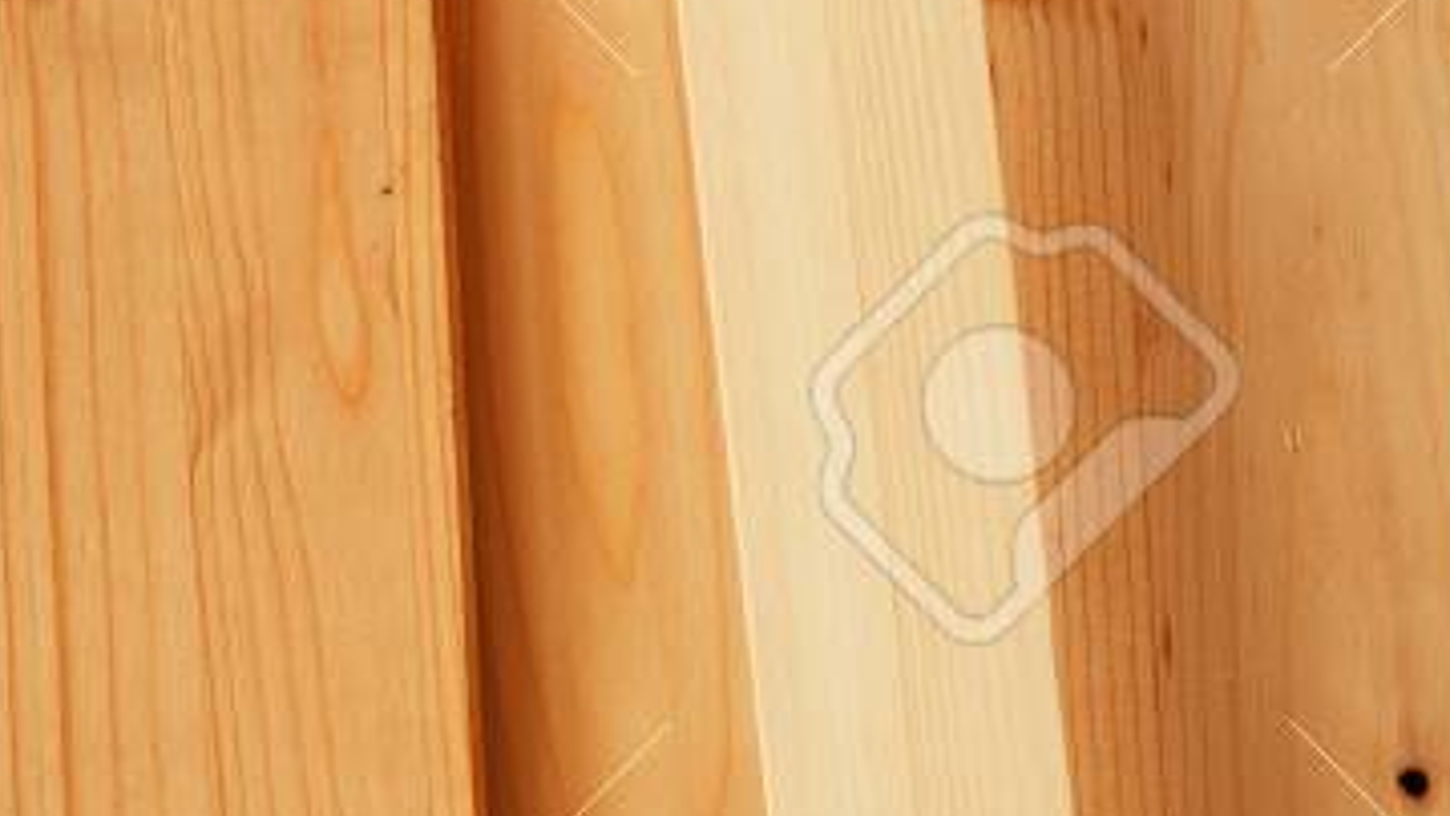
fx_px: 15304
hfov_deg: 5.4
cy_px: 263
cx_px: 250
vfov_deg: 3.1
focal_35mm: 398
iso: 250
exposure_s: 1/80
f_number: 6.3
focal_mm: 105
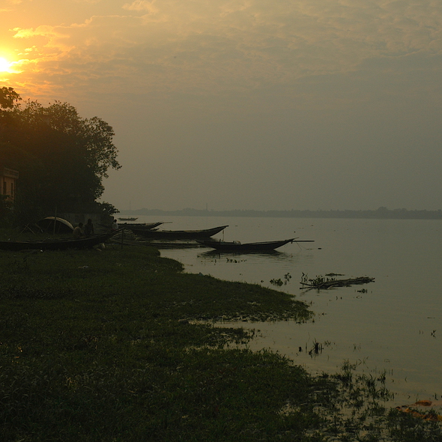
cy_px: 222
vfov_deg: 26.1
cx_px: 289
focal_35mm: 66
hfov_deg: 26.0
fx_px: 953
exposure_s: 1/500
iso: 200
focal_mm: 34
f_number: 7.1
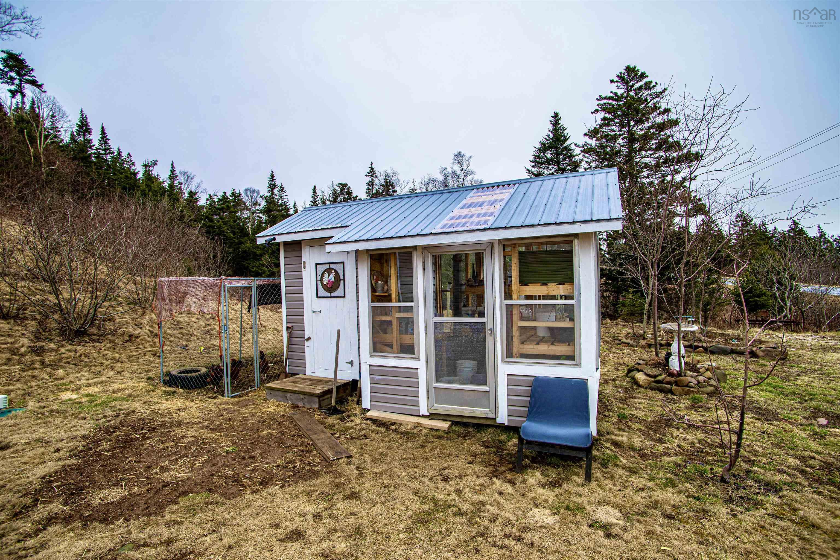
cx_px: 420
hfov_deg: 93.3
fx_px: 397
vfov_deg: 70.4
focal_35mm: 17
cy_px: 280
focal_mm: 17
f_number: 8
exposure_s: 1/125
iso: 160
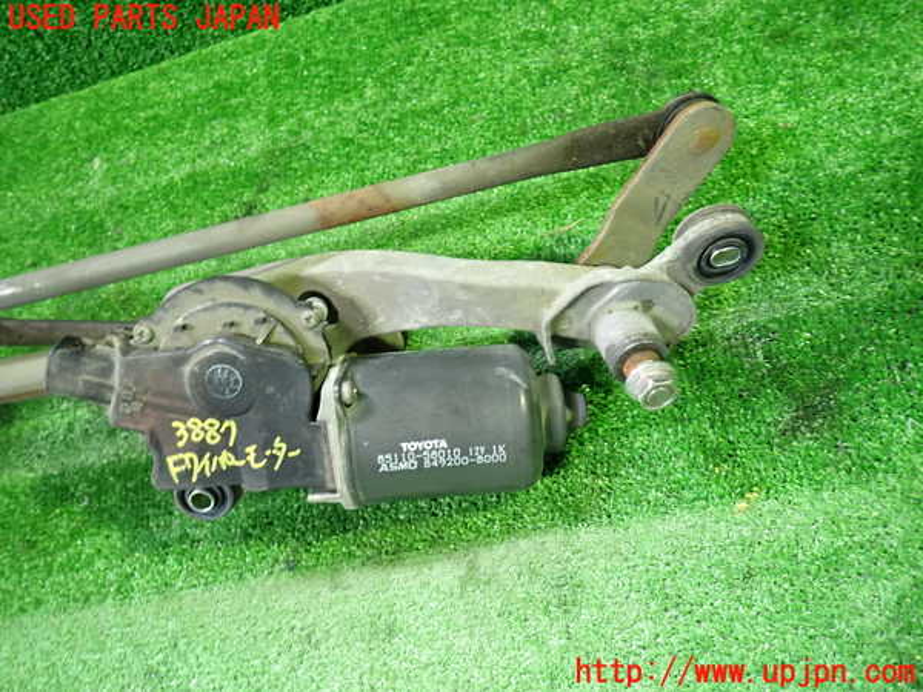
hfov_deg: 69.4
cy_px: 346
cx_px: 462
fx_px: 667
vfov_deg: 54.9
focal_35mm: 25
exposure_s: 1/30
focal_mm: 4.5
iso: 500
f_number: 2
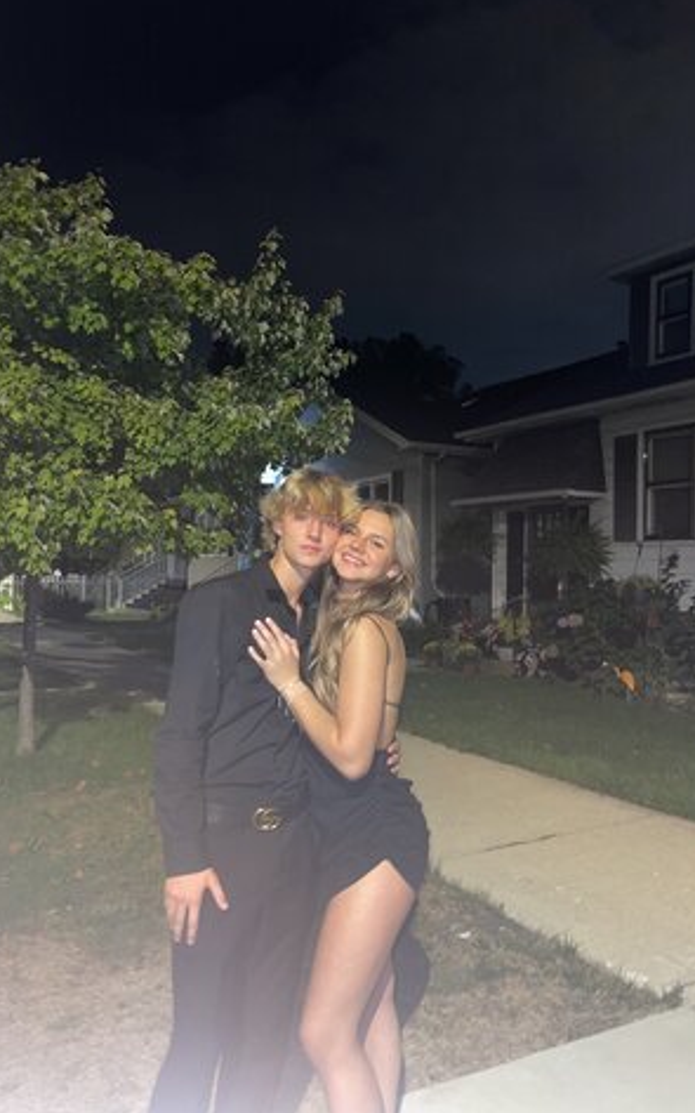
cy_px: 552
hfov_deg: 44.5
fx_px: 849
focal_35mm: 28
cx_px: 320
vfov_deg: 66.5
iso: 100
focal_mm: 5.1
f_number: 1.6
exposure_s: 1/4
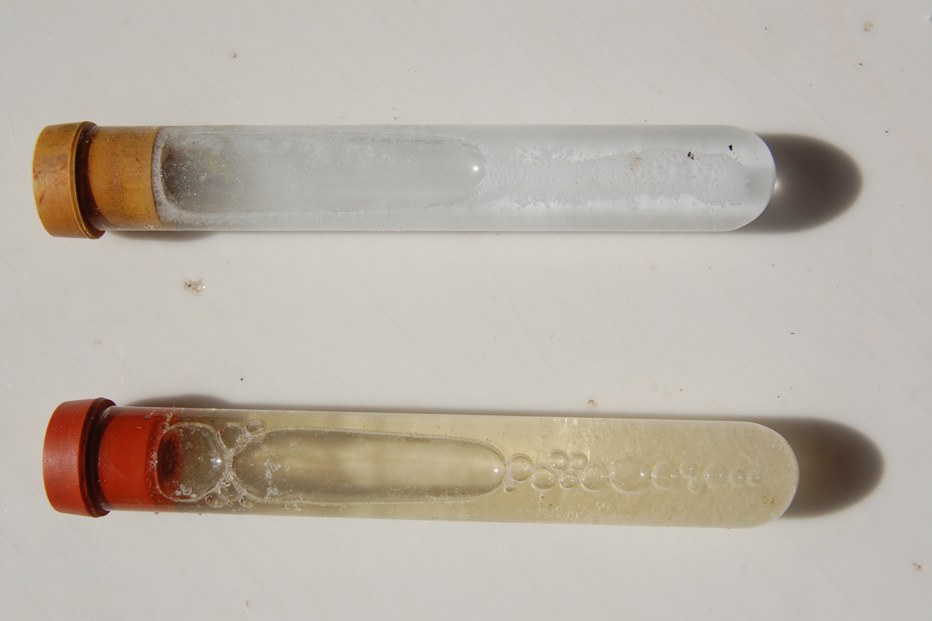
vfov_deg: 27.5
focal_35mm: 49
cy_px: 311
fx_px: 1269
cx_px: 464
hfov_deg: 40.3
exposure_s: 1/500
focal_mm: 32
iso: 200
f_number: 11
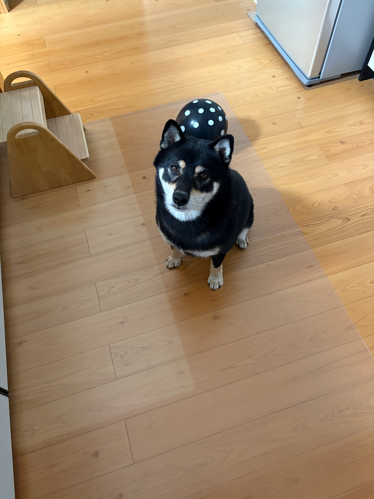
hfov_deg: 53.1
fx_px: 375
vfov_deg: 67.3
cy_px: 250
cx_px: 187
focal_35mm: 26
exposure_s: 1/37
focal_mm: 5.96
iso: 640
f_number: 1.6
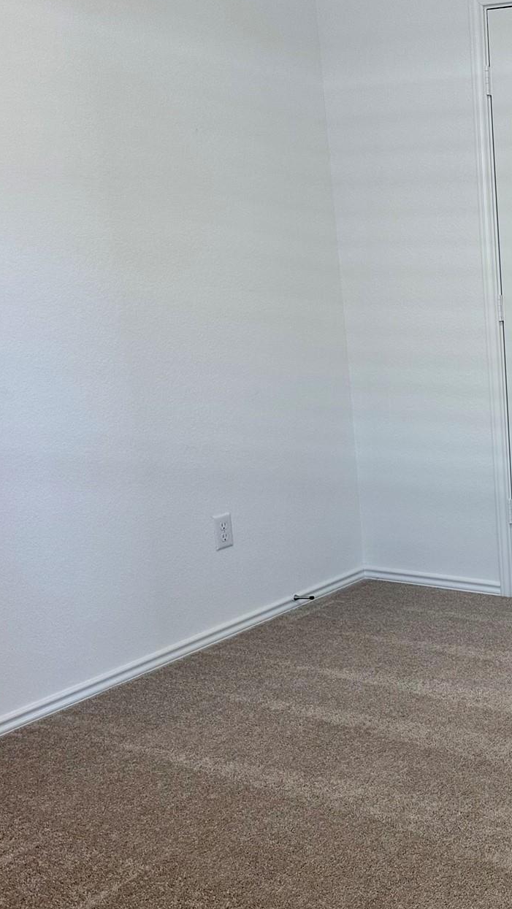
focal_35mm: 43
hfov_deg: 24.4
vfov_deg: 47.3
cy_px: 480
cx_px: 658
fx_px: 1037
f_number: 1.78
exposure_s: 1/60
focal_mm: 6.86
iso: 125
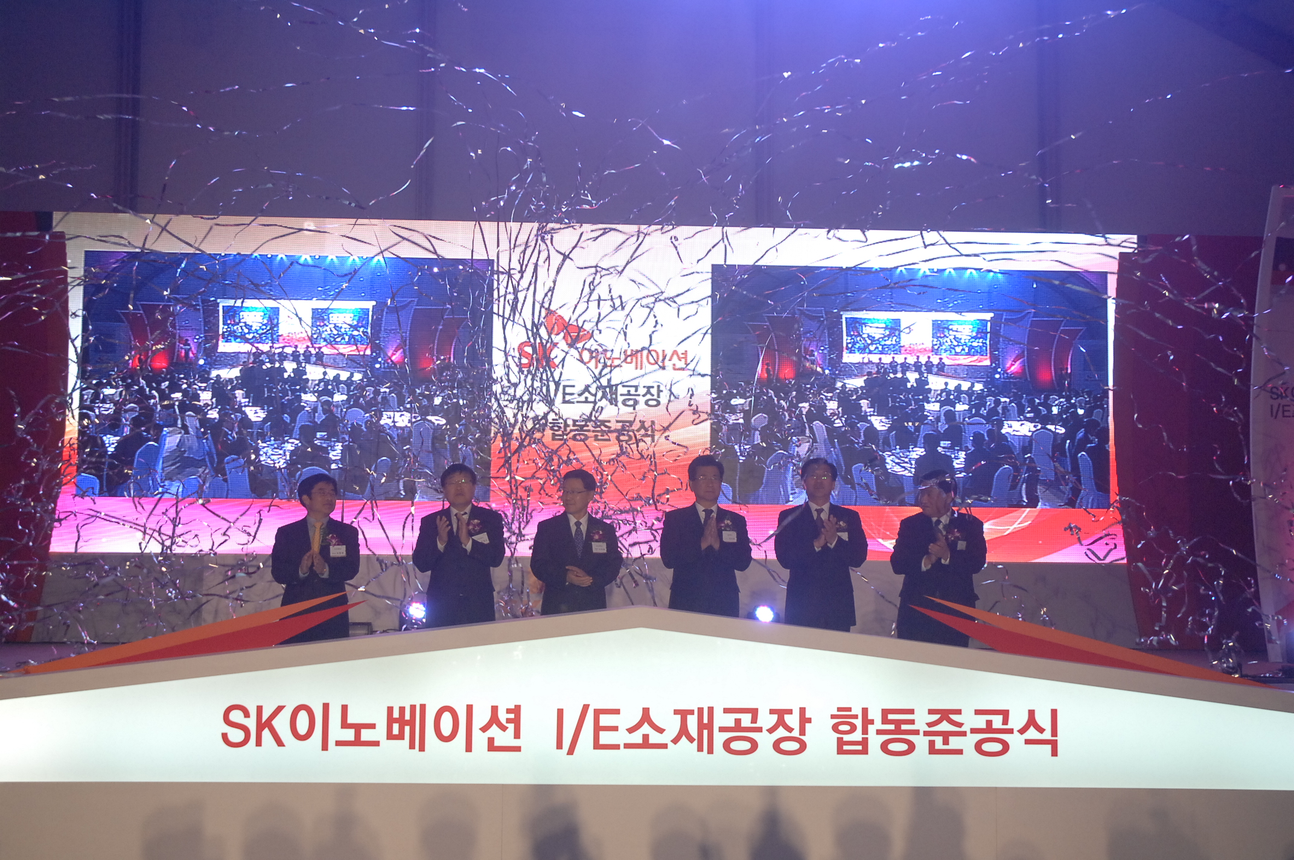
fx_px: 1562
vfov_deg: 30.8
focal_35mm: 44
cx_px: 647
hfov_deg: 45.0
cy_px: 430
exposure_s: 1/80
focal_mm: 29
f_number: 4.5
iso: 800
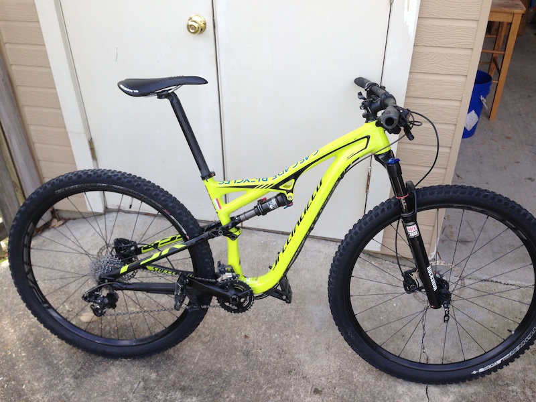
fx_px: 511
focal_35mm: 33
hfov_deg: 55.4
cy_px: 201
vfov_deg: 42.9
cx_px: 268
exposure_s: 1/301
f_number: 2.4
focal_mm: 4.12
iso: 50
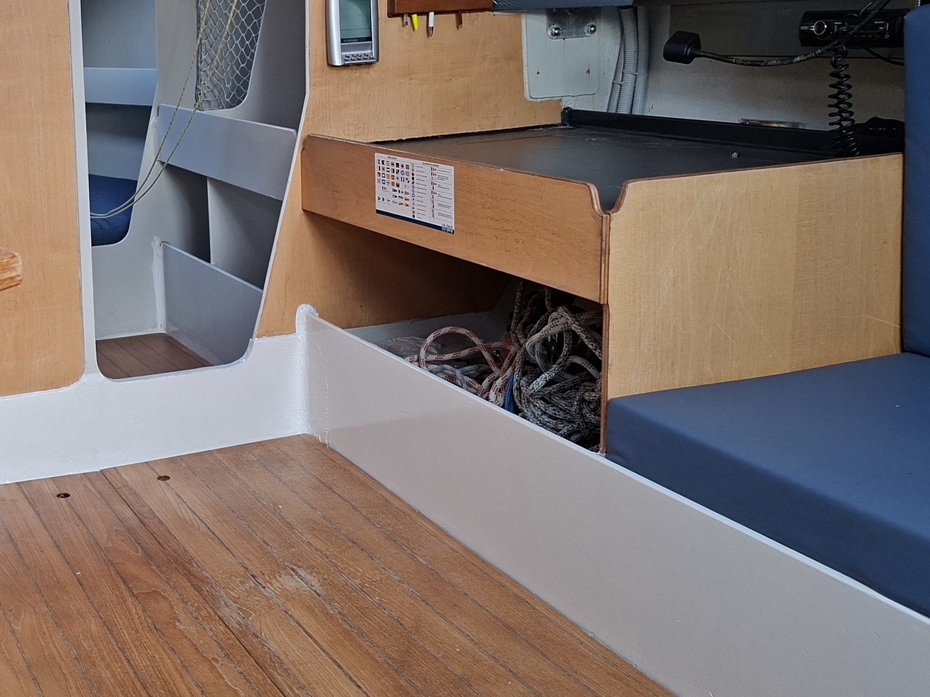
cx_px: 125
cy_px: 227
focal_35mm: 44
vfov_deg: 32.6
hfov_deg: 40.3
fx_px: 1182
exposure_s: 1/100
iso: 50
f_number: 1.8
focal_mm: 5.54
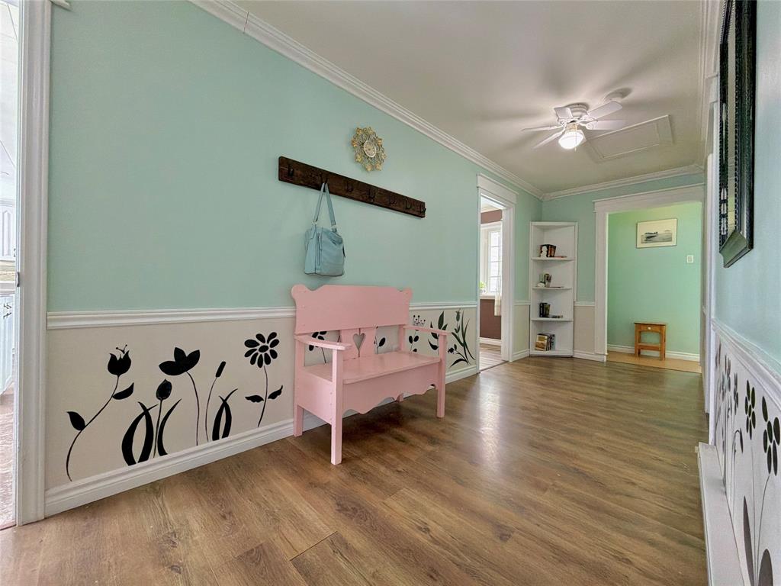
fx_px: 316
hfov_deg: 102.1
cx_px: 390
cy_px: 293
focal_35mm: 14
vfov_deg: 85.7
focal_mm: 2.22
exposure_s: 1/60
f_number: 2.2
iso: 250
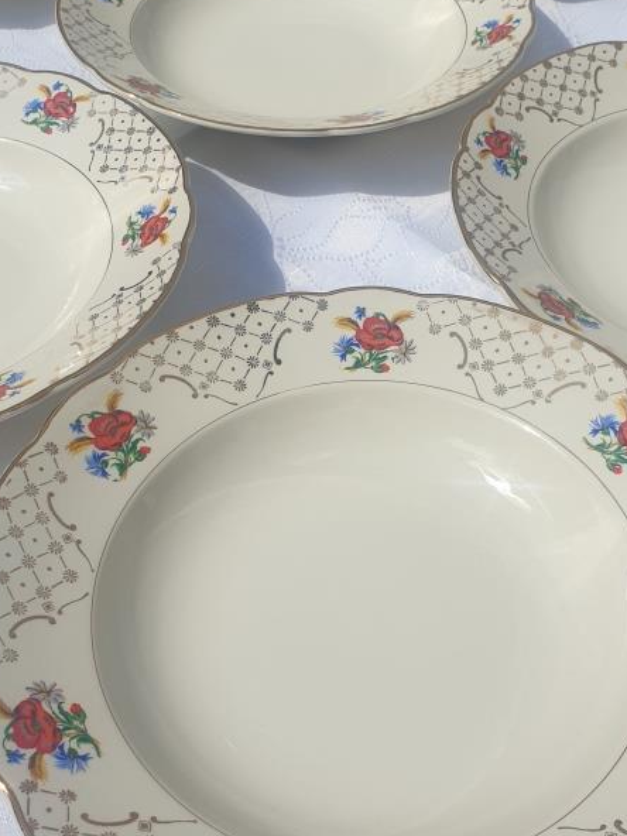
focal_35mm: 45
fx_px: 1087
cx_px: 316
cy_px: 363
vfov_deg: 42.0
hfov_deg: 32.2
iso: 50
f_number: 2.4
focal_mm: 4.3
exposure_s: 1/2024
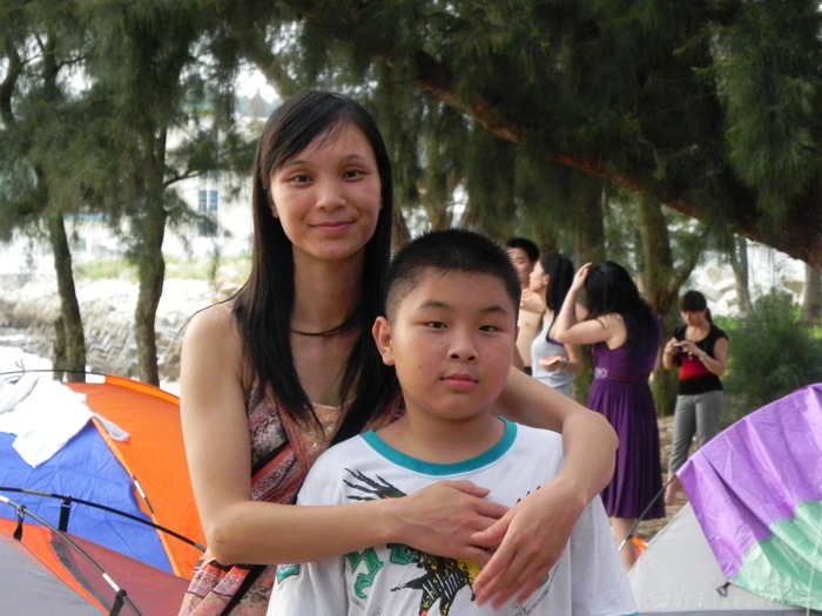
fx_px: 3063
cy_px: 308
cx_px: 411
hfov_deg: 15.3
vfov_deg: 11.5
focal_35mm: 129
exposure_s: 1/86.4
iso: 800
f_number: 4.5
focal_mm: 23
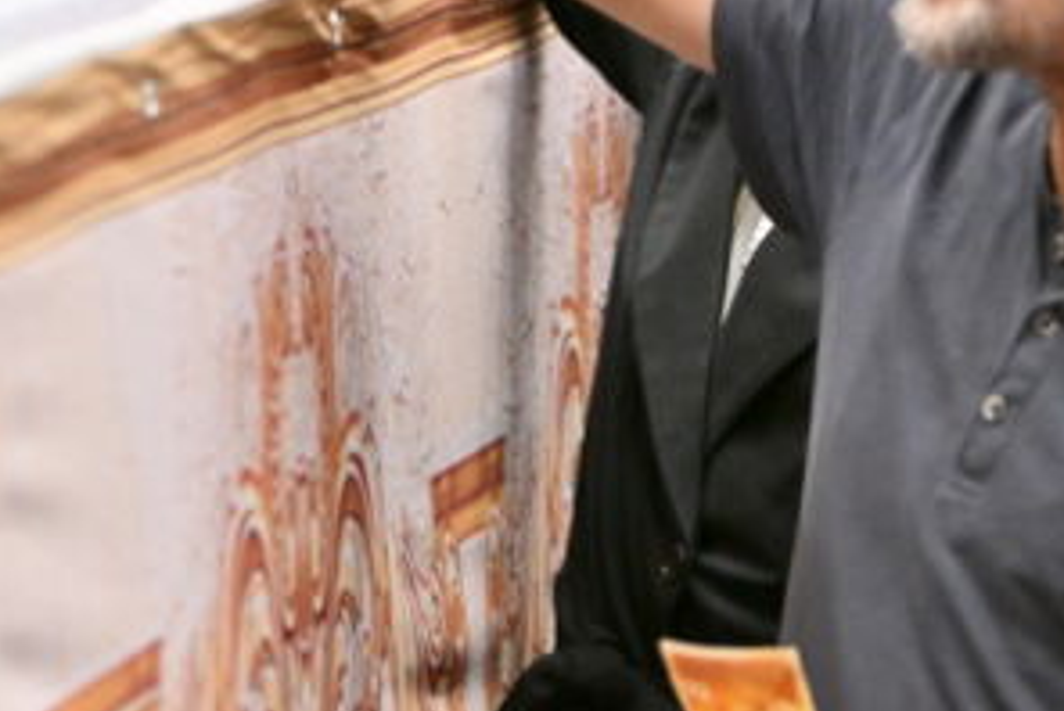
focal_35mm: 449
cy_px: -505
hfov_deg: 4.6
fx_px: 13283
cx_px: -129
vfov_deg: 3.1
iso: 400
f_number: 2.8
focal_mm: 130
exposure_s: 1/400
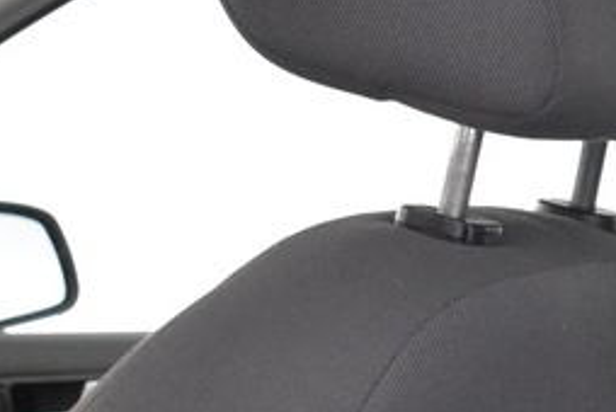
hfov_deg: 11.4
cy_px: 734
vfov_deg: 7.8
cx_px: 975
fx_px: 2946
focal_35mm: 172
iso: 2200
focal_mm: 18
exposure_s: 1/30
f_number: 3.5
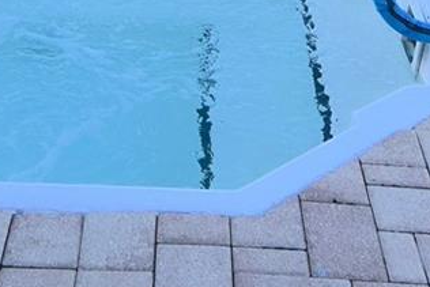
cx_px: 155
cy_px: -196
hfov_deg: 24.2
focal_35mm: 84
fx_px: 998
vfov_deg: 14.7
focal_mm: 11
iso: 400
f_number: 10
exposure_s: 1/250
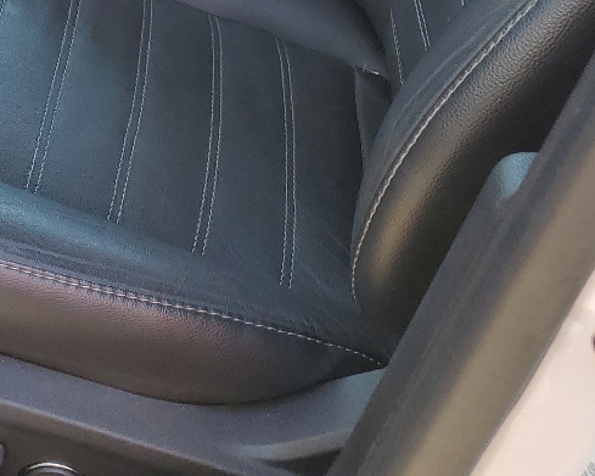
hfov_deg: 20.8
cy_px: -197
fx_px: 1461
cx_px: -198
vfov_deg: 17.0
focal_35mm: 83
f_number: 1.5
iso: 50
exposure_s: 1/161
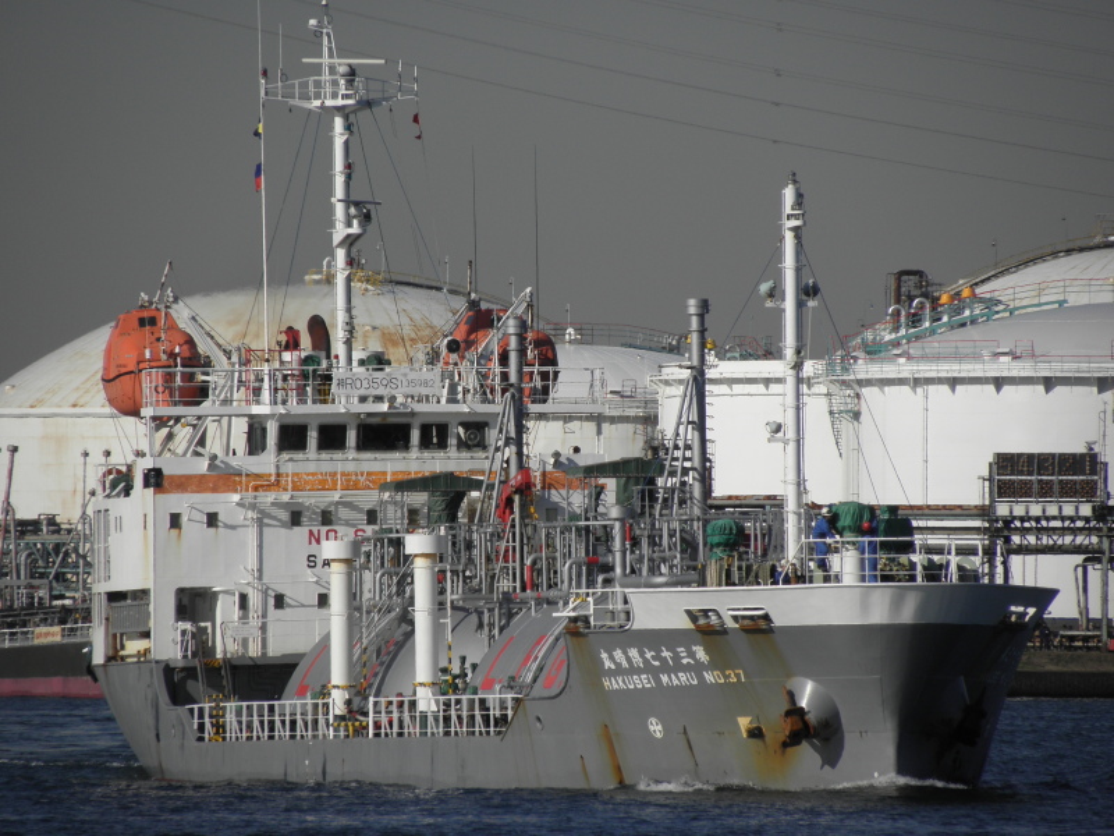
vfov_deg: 2.8
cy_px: 418
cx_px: 557
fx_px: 17217
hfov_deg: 3.7
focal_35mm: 535
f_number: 5.6
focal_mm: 95.26
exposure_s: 1/800
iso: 64
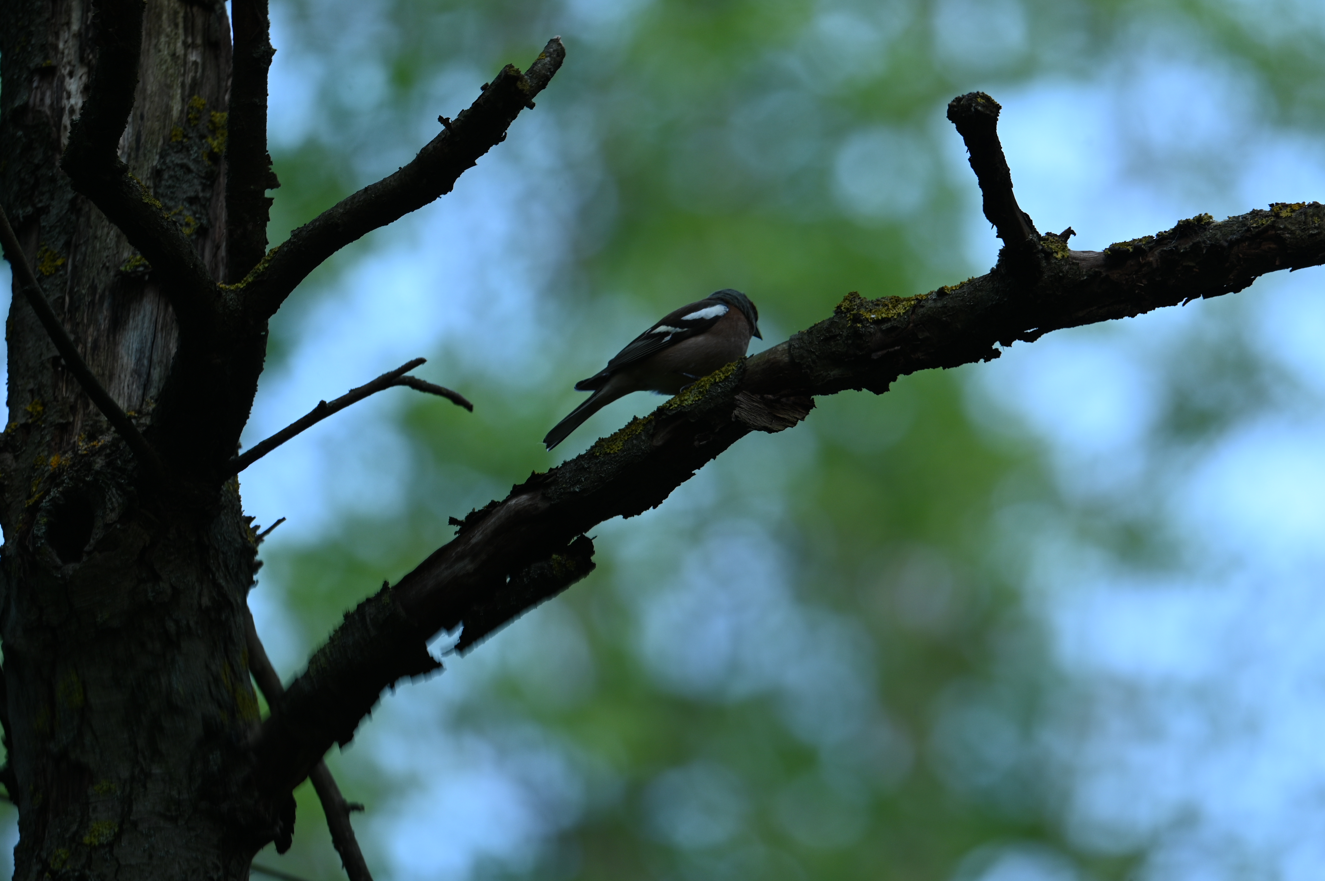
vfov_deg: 2.2
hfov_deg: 3.2
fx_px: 23393
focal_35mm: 636
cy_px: 369
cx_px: 839
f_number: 6.7
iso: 180
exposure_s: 1/100
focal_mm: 500
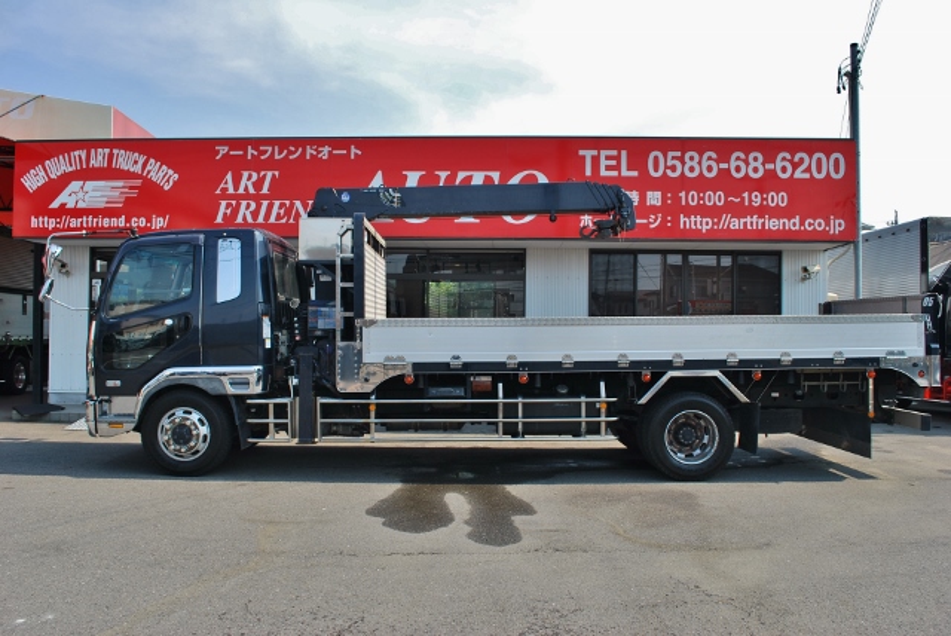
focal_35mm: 30
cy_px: 318
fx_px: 793
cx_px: 476
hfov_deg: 61.9
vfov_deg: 43.7
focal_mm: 20
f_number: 6.3
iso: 100
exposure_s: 1/160
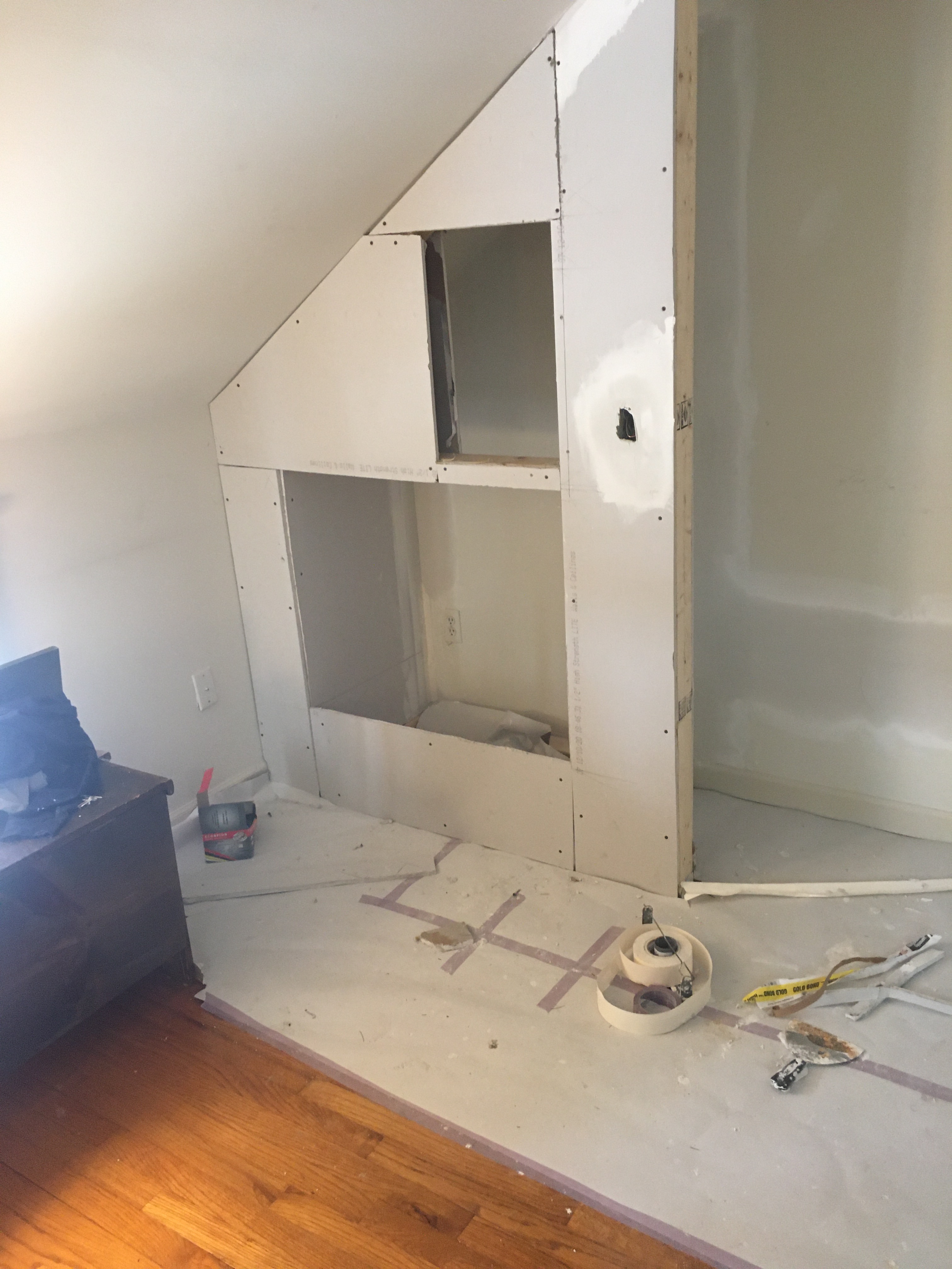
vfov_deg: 61.7
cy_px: 634
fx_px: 1063
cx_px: 476
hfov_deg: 48.2
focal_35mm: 29
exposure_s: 1/24
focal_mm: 4.15
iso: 200
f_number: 2.2
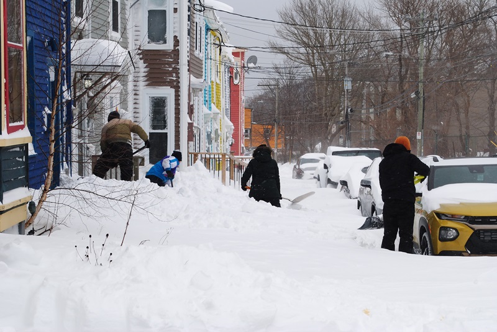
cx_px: 248
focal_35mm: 82
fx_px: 1140
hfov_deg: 24.6
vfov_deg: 16.6
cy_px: 166
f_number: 10
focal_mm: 55
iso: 200
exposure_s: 1/200
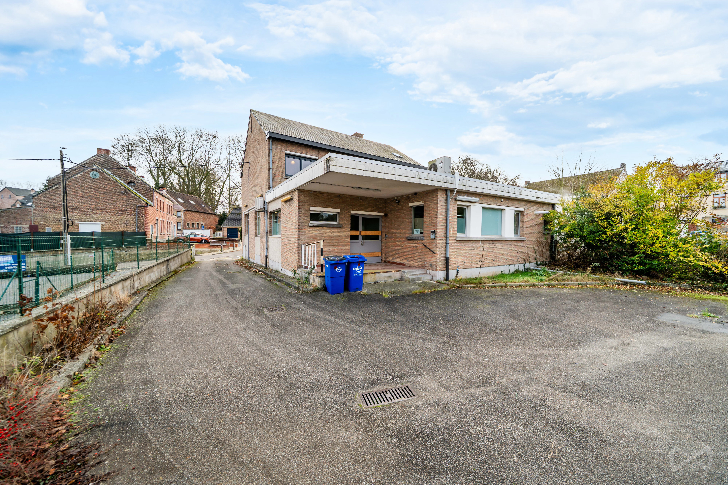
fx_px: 243
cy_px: 242
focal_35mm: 12
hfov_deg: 112.6
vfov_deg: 90.0
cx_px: 364
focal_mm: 12
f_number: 5.6
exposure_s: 1/125
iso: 100
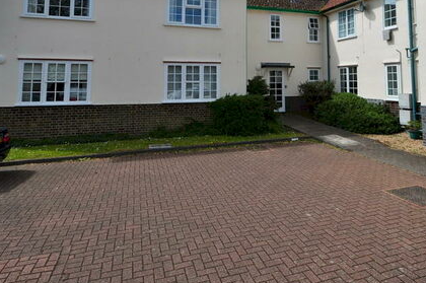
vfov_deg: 48.0
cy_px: 52
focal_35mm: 25
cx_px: 252
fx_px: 295
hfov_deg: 71.0
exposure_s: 1/320
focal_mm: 10
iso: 200
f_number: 10
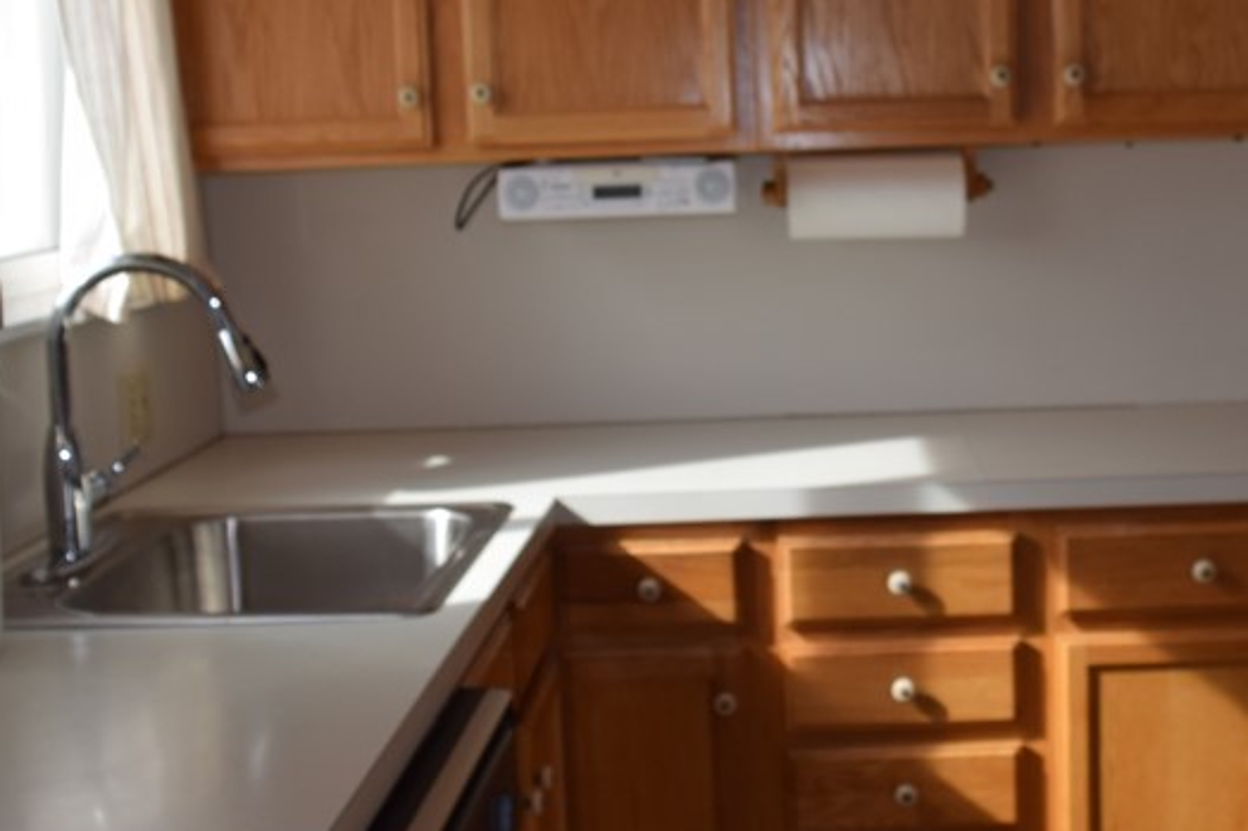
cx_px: 834
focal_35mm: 56
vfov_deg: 24.2
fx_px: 1941
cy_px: 383
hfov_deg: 35.3
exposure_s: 1/125
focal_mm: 18
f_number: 5.6
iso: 200
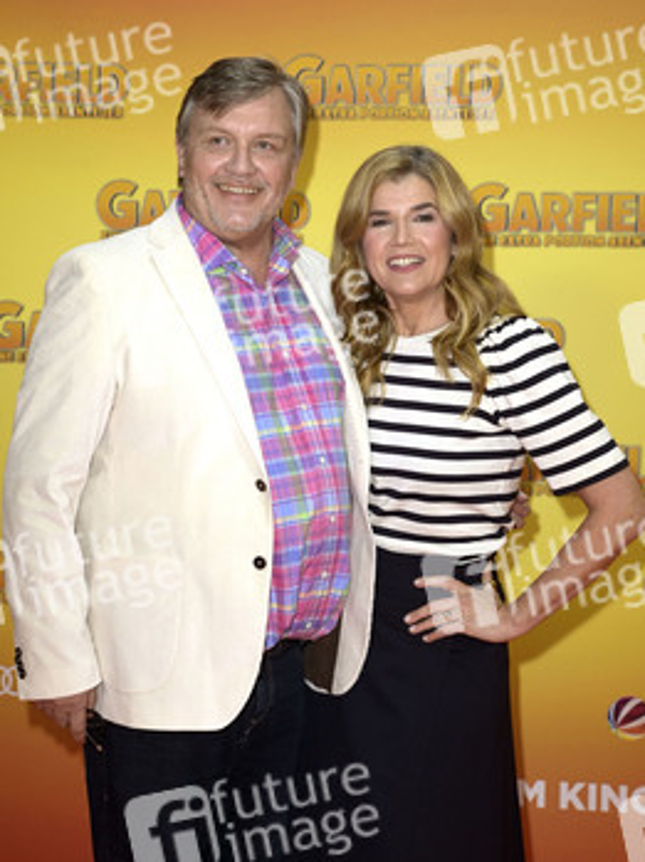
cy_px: 452
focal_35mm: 86
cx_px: 324
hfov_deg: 17.1
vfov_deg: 22.8
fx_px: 2141
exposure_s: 1/250
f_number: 5.6
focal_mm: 78
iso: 640
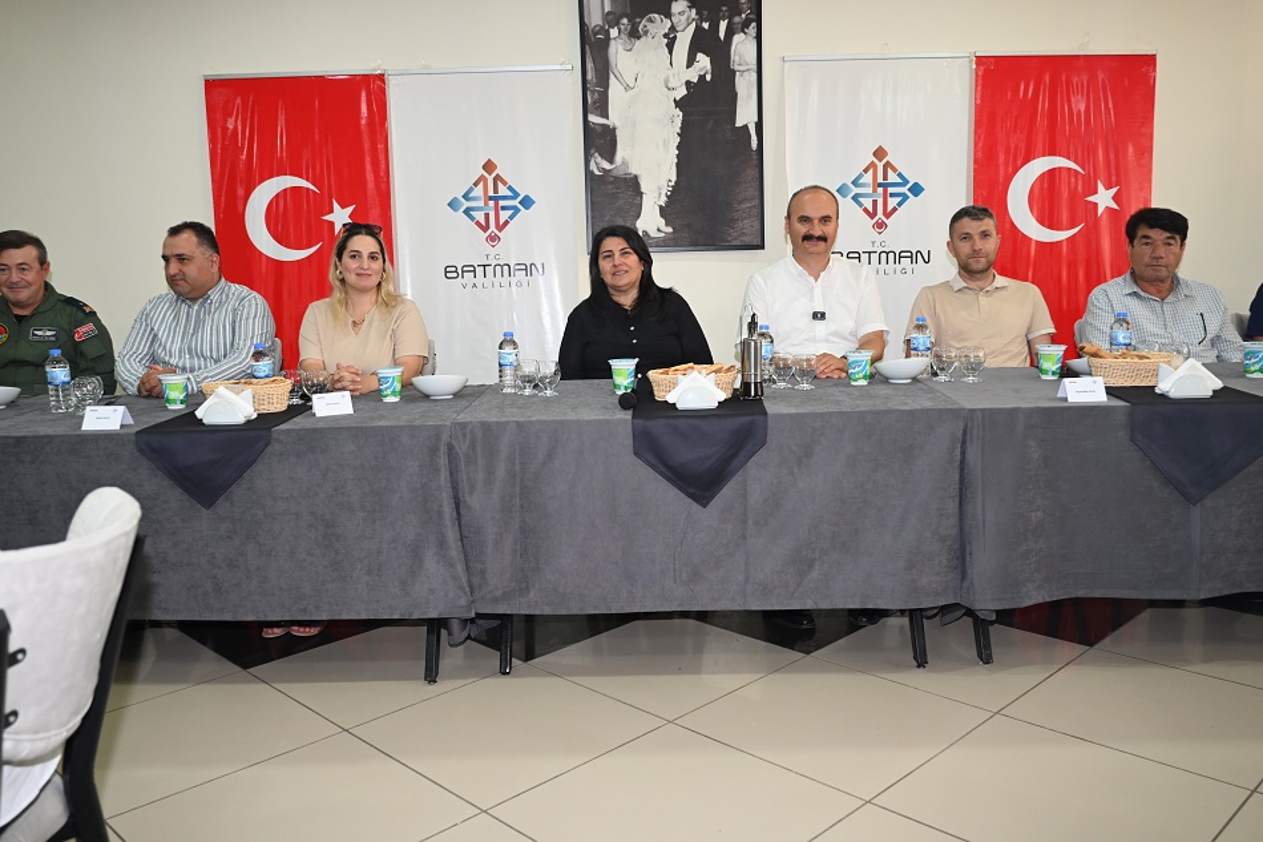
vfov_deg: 43.6
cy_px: 421
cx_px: 632
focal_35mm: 30
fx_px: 1052
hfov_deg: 61.9
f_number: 4
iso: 720
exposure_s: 1/60
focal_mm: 30
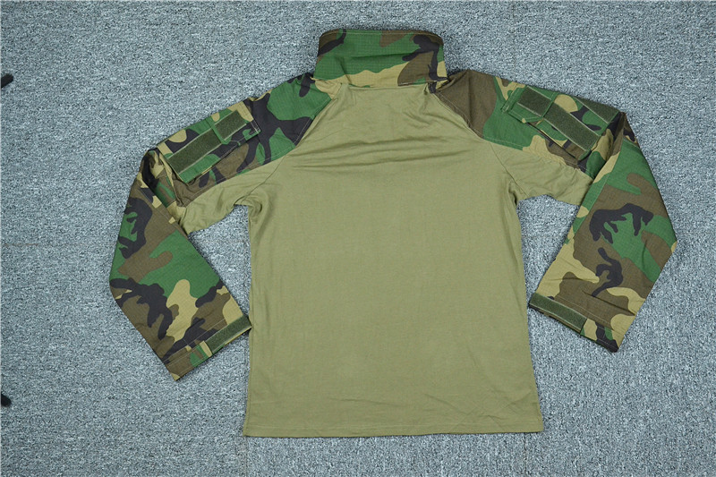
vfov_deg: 30.8
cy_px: 238
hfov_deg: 45.0
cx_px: 358
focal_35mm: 44
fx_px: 865
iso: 1600
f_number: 8
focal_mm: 29
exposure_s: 1/80
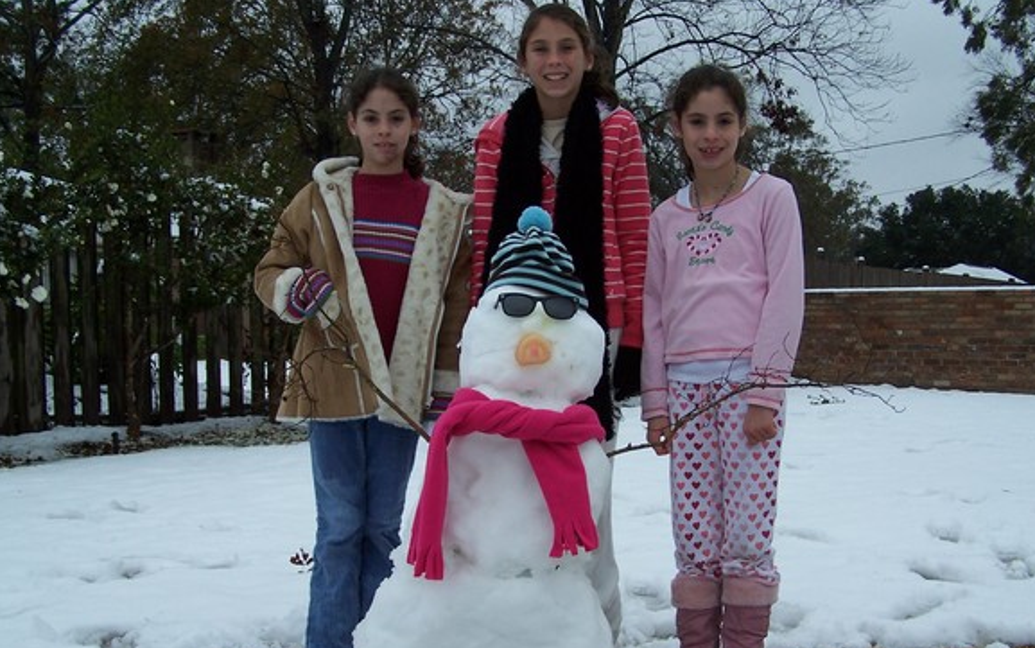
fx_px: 1326
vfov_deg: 27.4
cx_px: 542
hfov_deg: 42.6
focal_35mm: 47
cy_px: 384
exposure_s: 1/750
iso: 80
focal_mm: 6.7
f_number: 2.8
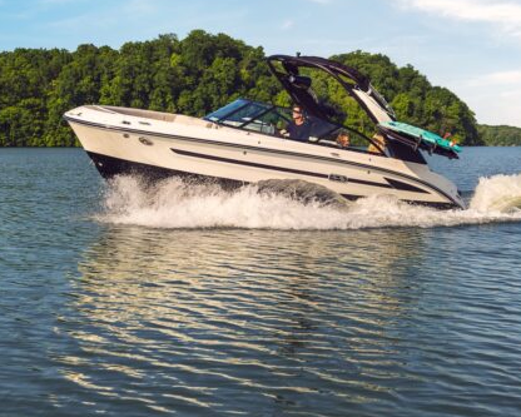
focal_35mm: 53
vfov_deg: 28.5
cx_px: 318
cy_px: 153
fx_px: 818
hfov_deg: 35.2
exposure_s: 1/640
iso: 100
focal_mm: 36.7
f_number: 6.3
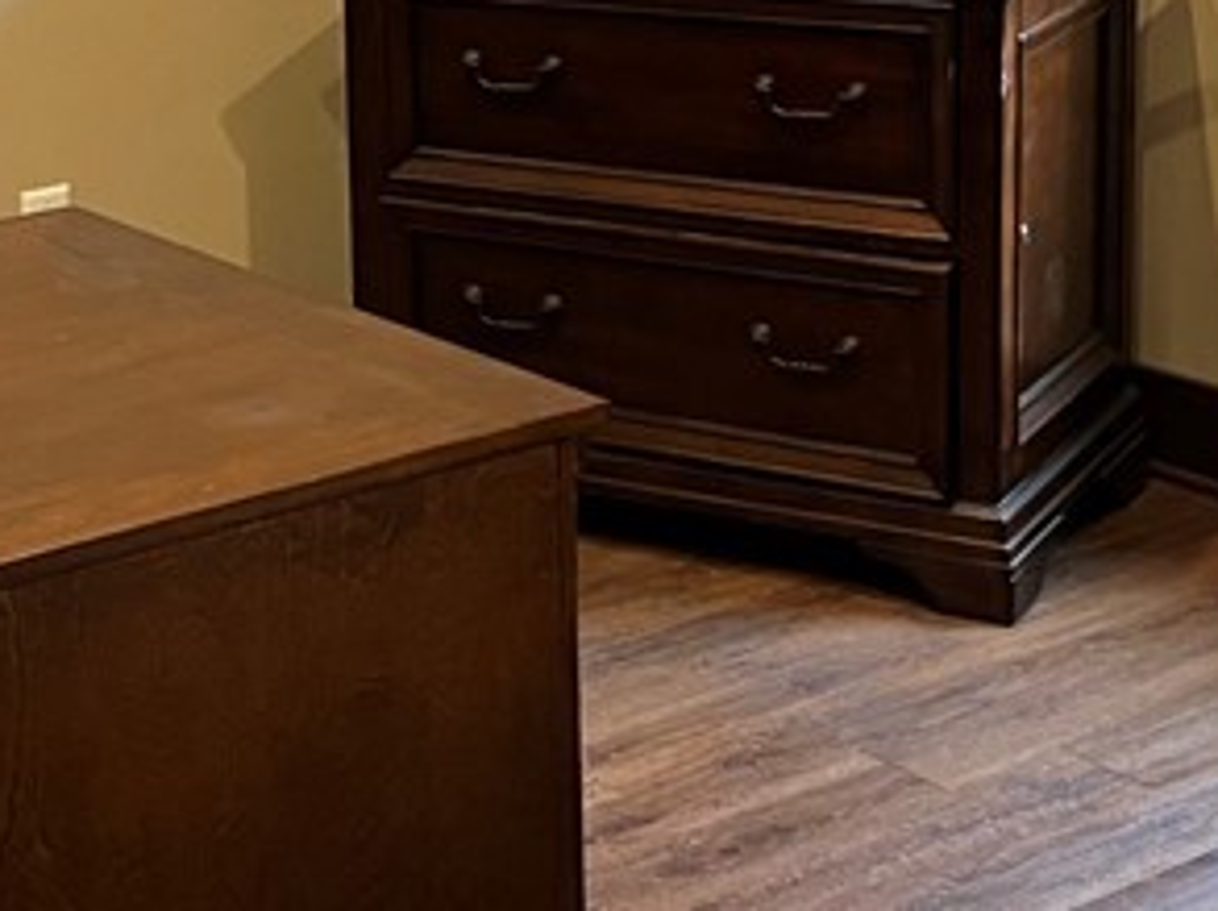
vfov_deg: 15.9
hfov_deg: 21.1
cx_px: 145
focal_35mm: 91
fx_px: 3198
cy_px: 46
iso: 320
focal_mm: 5.1
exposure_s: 1/60
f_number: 1.6
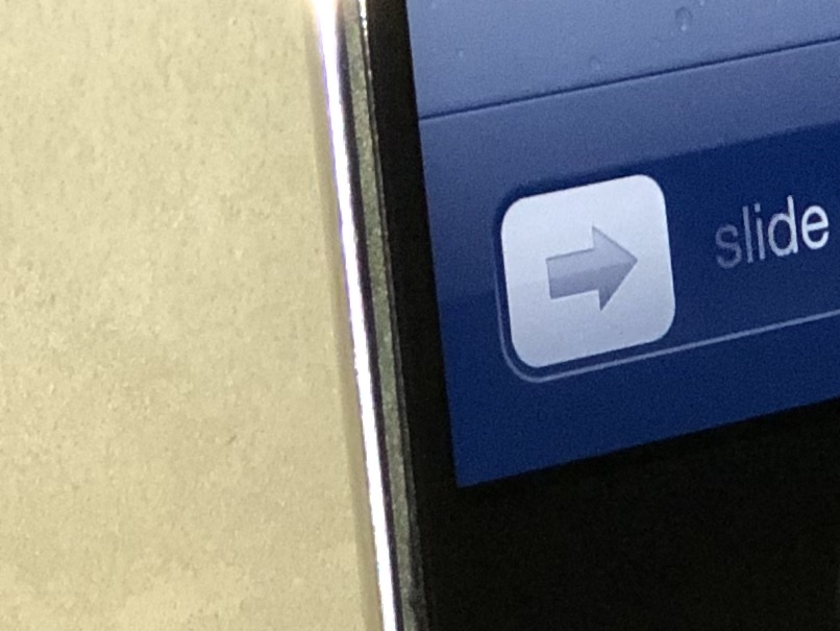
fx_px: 6918
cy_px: -429
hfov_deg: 6.9
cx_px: 667
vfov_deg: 5.2
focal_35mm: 285
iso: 250
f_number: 2.8
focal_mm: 6.6
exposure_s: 1/33
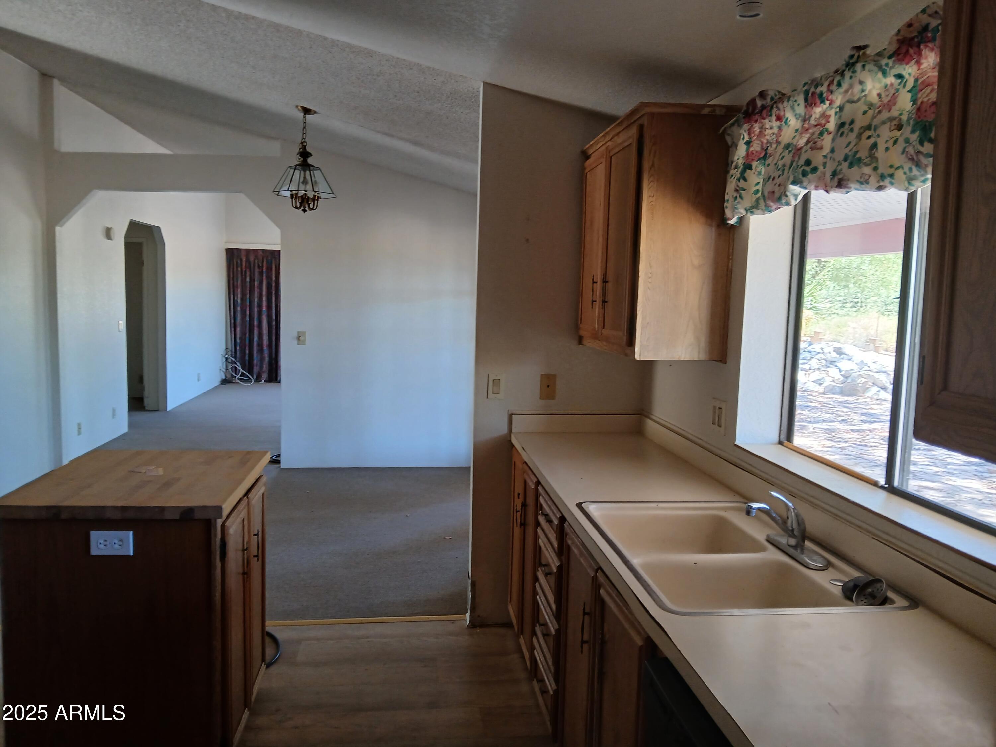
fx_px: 748
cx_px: 498
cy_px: 374
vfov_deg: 53.1
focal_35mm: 26
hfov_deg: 67.3
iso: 100
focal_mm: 3.98
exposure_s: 1/50
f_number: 1.8
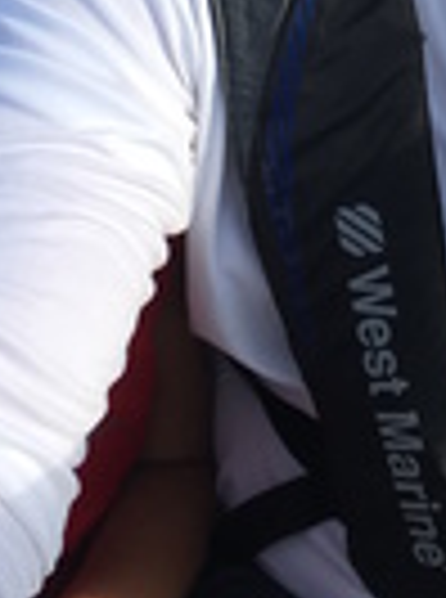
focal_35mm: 105
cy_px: -229
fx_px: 1813
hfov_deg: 14.0
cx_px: 306
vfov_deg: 17.4
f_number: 2.2
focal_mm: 4.15
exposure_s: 1/916
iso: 25
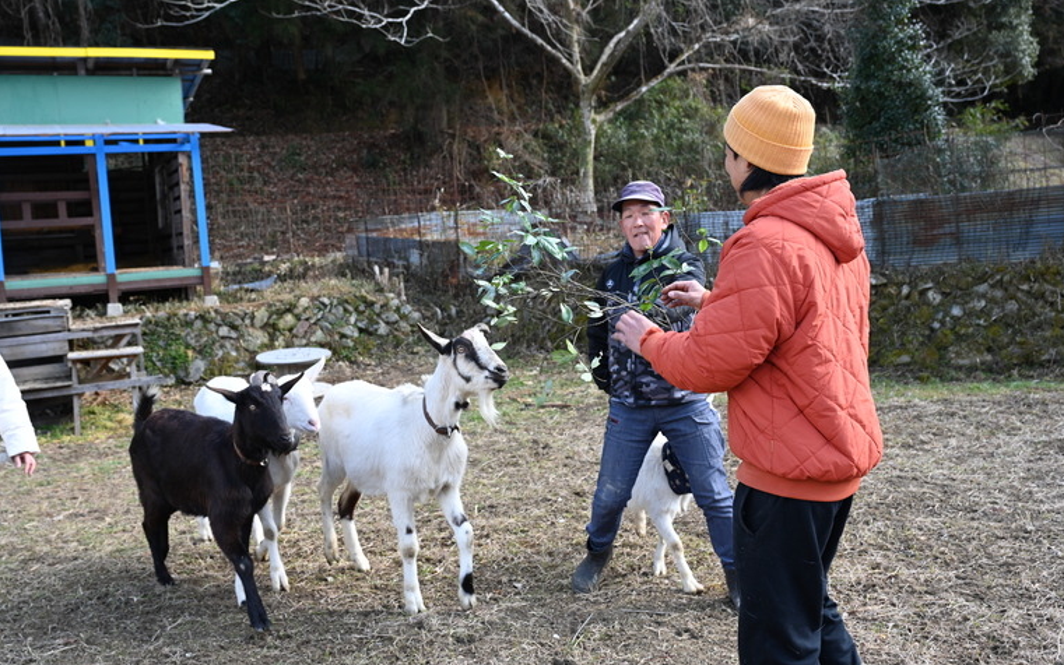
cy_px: 310
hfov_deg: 54.0
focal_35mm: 36
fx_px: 1044
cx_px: 535
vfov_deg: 35.3
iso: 200
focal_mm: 35
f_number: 5.6
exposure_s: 1/250
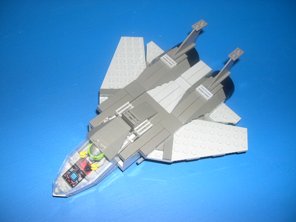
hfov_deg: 49.0
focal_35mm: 38
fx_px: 325
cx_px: 148
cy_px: 111
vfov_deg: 37.7
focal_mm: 8
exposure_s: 1/60
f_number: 2.8
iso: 100
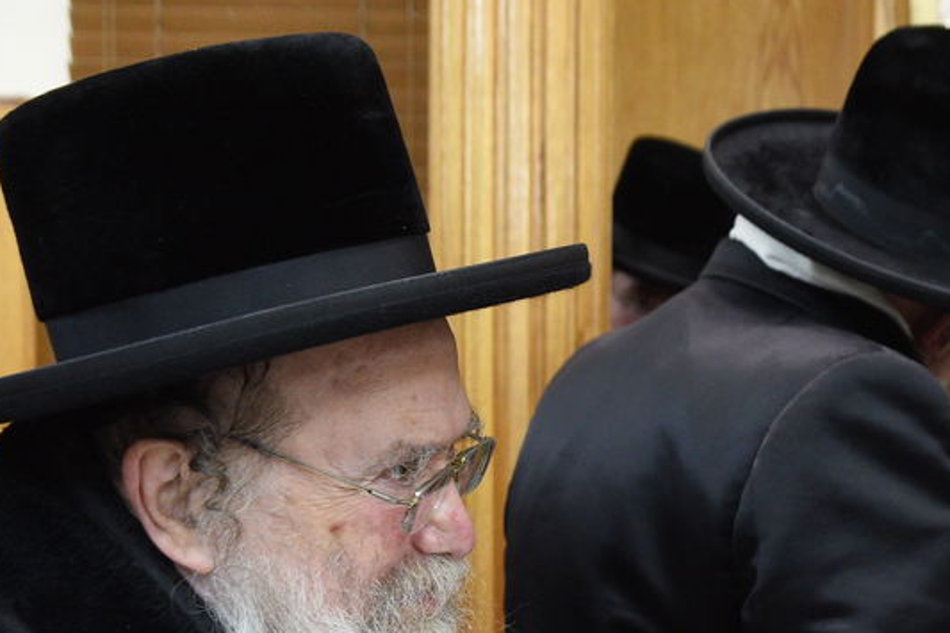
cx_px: 836
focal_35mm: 63
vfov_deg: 20.7
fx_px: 1662
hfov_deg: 30.6
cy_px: 670
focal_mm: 24
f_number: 3.2
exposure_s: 1/125
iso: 2000
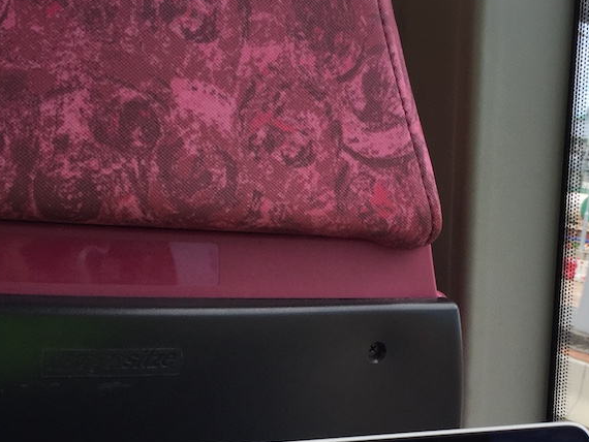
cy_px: 400
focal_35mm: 61
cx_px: 378
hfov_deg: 31.5
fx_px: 1038
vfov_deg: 23.4
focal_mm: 4.15
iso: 32
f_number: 2.2
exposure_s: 1/395
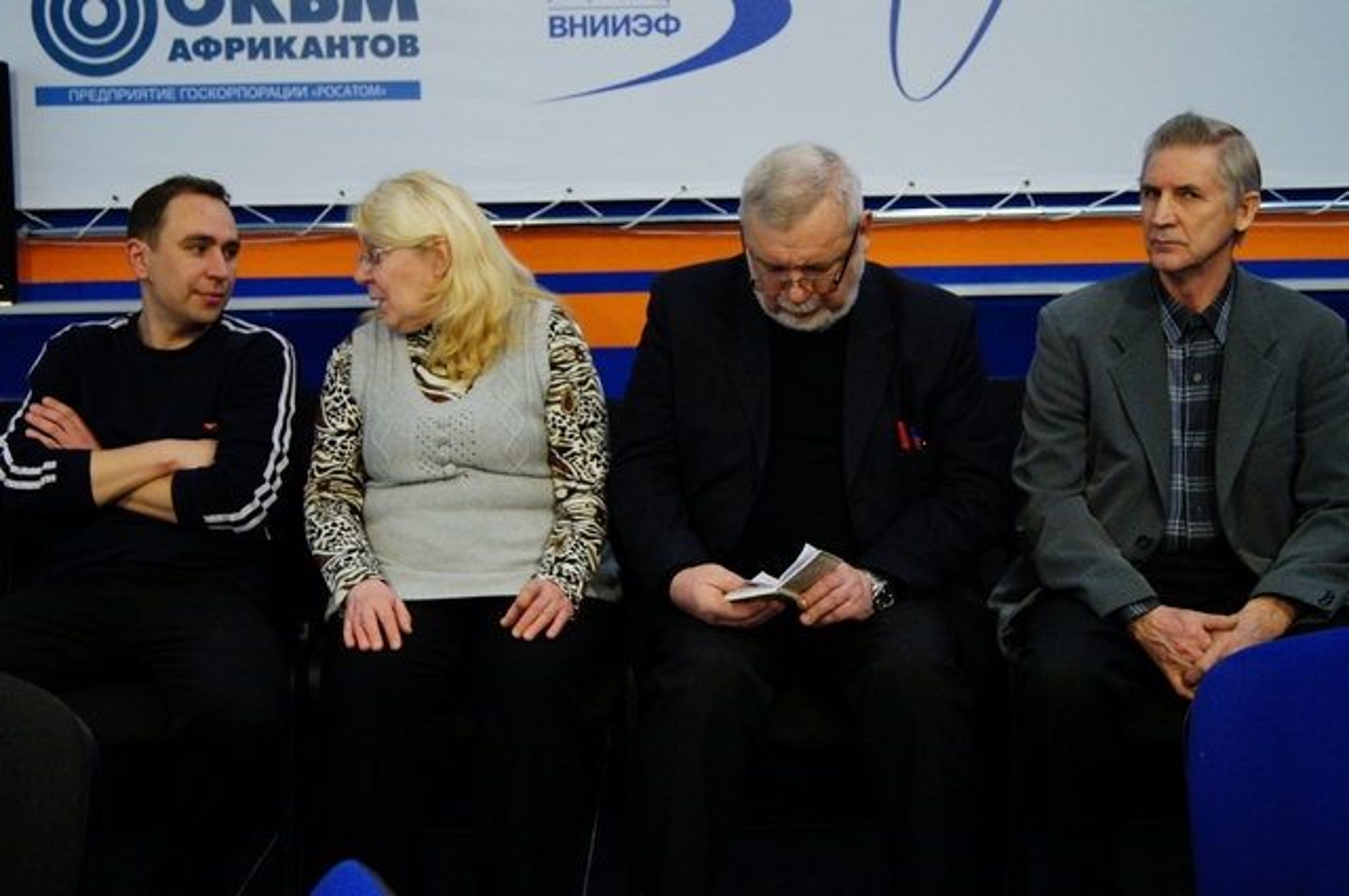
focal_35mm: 52
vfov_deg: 25.7
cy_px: 448
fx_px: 1965
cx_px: 674
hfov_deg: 37.9
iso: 1600
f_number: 5
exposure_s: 1/30
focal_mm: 35
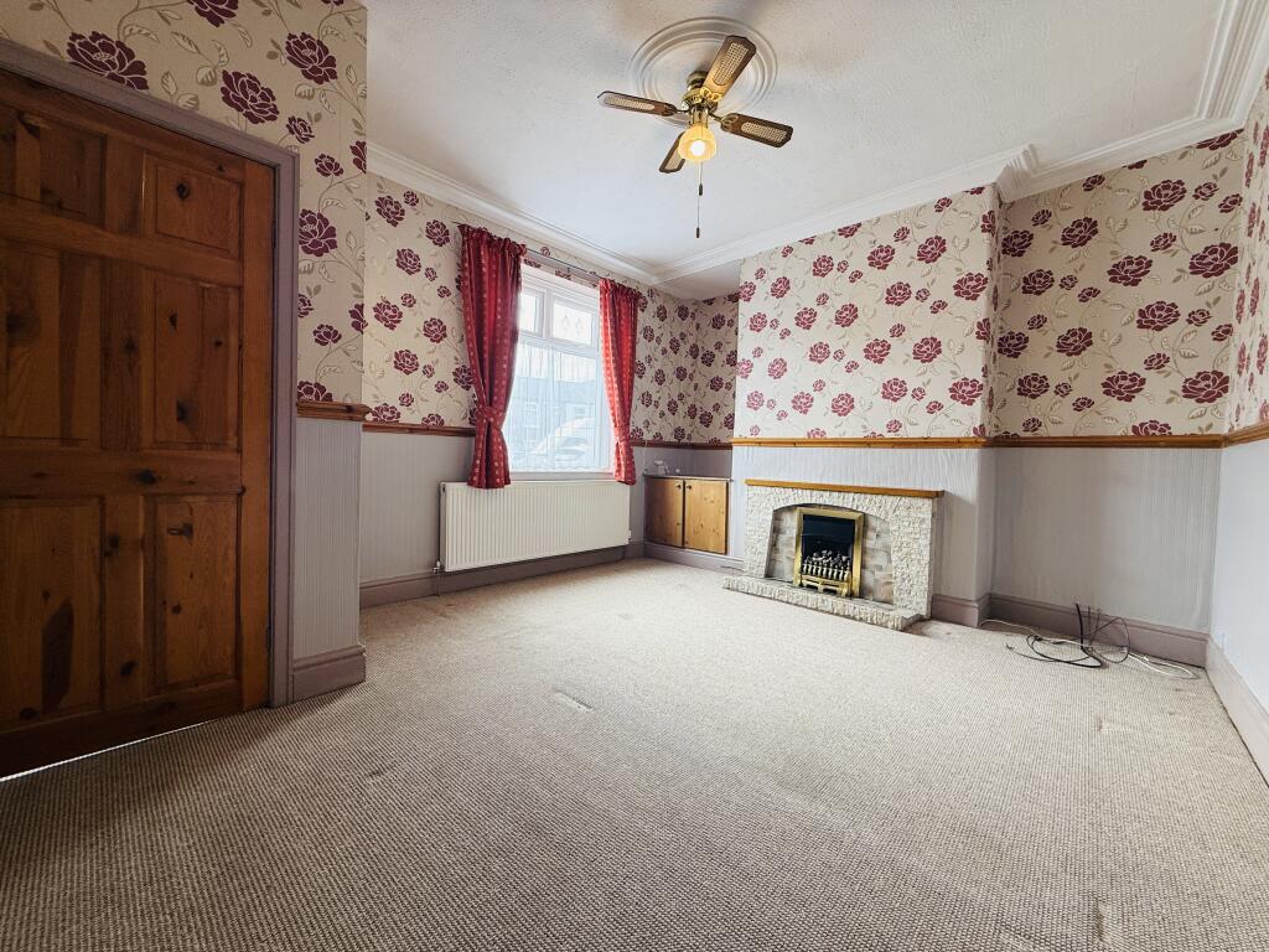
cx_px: 634
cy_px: 476
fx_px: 513
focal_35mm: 14
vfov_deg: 85.7
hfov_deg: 102.1
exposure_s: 1/100
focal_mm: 2.22
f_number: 2.2
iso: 80
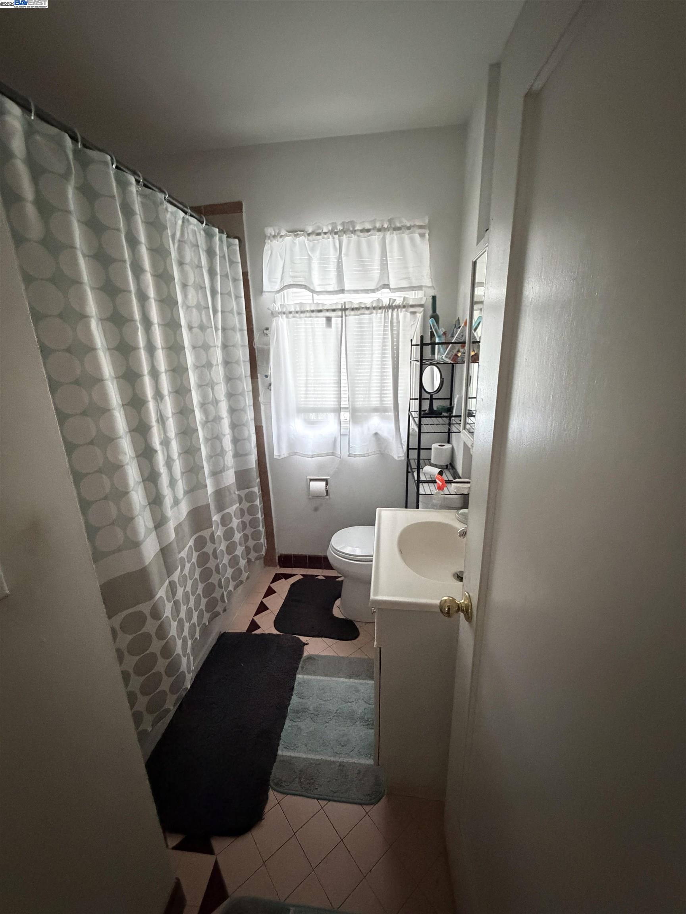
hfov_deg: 85.7
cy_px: 457
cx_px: 343
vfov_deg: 102.1
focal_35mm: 14
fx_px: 370
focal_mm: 2.22
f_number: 2.2
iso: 1250
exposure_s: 1/60
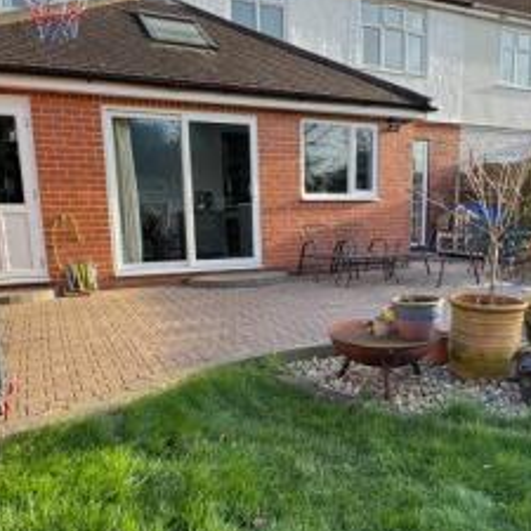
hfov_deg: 50.9
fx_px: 555
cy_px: 327
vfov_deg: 50.7
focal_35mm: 32
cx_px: 303
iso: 40
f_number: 2.2
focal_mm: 2.22
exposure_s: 1/222
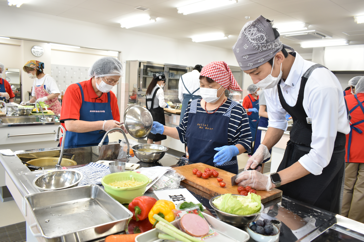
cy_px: 121
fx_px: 273
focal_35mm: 27
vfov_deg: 47.9
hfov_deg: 67.4
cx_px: 182
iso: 400
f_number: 4.5
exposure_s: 1/80
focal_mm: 18
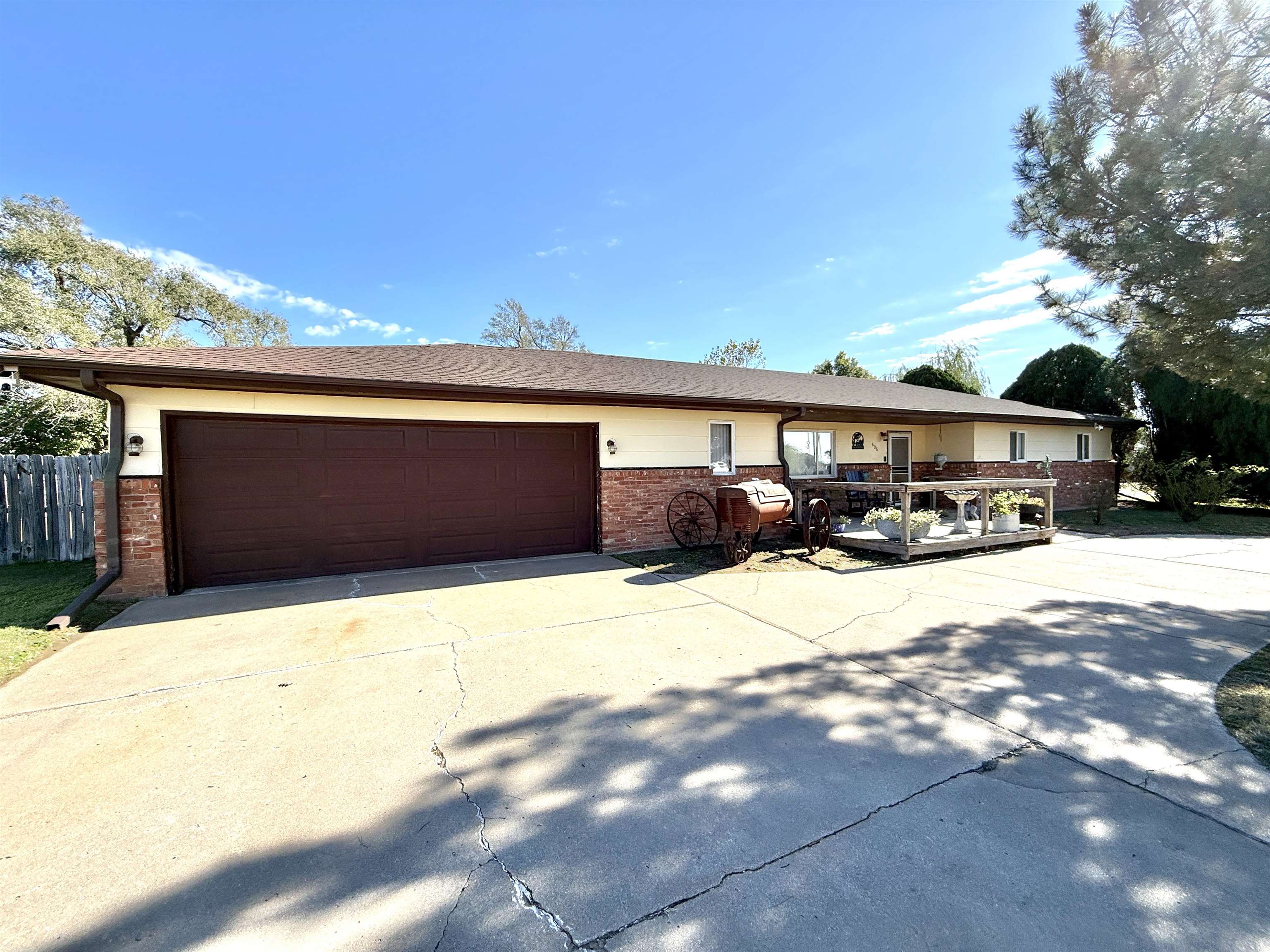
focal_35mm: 14
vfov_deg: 85.7
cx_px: 635
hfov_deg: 102.1
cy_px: 476
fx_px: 514
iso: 50
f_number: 2.2
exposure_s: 1/1431
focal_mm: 2.22
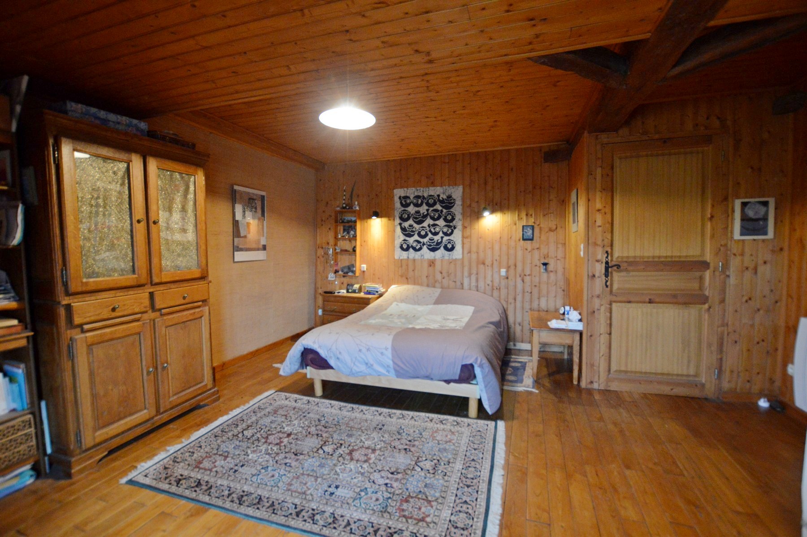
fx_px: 336
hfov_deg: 100.4
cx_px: 404
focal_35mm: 15
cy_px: 268
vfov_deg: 77.2
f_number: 3.5
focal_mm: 10
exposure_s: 1/60
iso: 1400
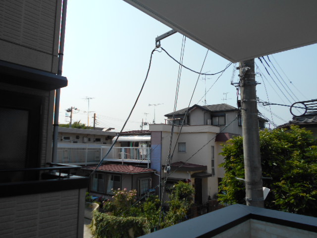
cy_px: 119
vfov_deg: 53.1
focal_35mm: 26
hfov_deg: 67.3
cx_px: 158
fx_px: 238
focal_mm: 4.6
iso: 80
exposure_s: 1/1250
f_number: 3.2
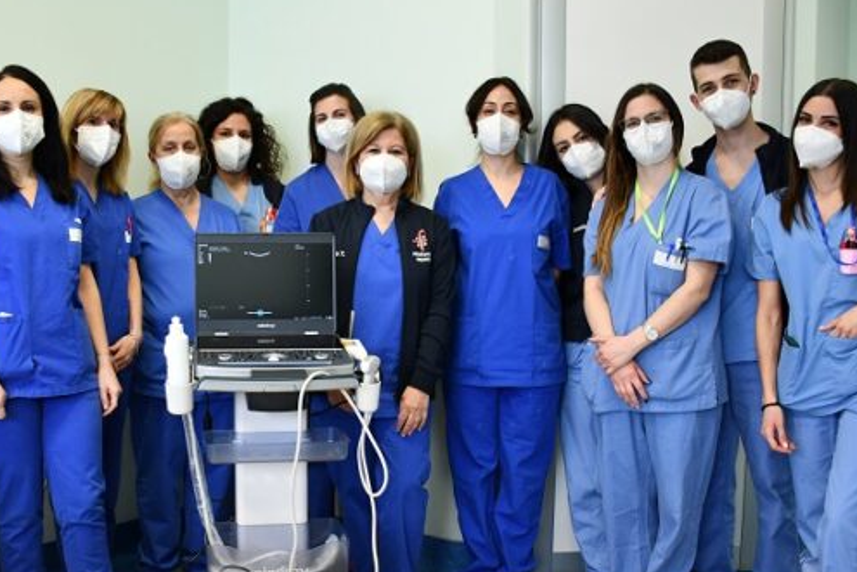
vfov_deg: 34.9
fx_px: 905
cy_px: 354
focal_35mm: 38
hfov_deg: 50.5
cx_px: 358
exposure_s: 1/125
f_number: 3.5
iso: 1400
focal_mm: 18
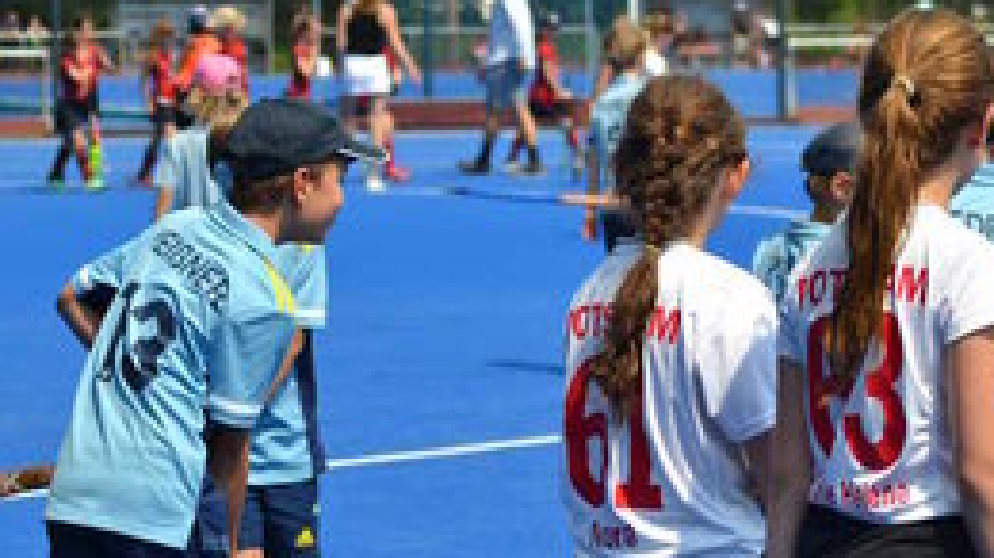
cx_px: 638
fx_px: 4452
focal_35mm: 169
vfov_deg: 7.2
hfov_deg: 12.7
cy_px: 434
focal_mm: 70
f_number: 6.3
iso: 100
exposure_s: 1/640
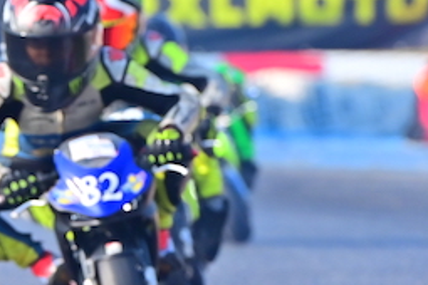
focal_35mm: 1099
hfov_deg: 1.9
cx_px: -112
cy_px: 147
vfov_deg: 1.3
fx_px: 13065
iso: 1000
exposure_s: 1/2000
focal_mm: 400
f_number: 5.6
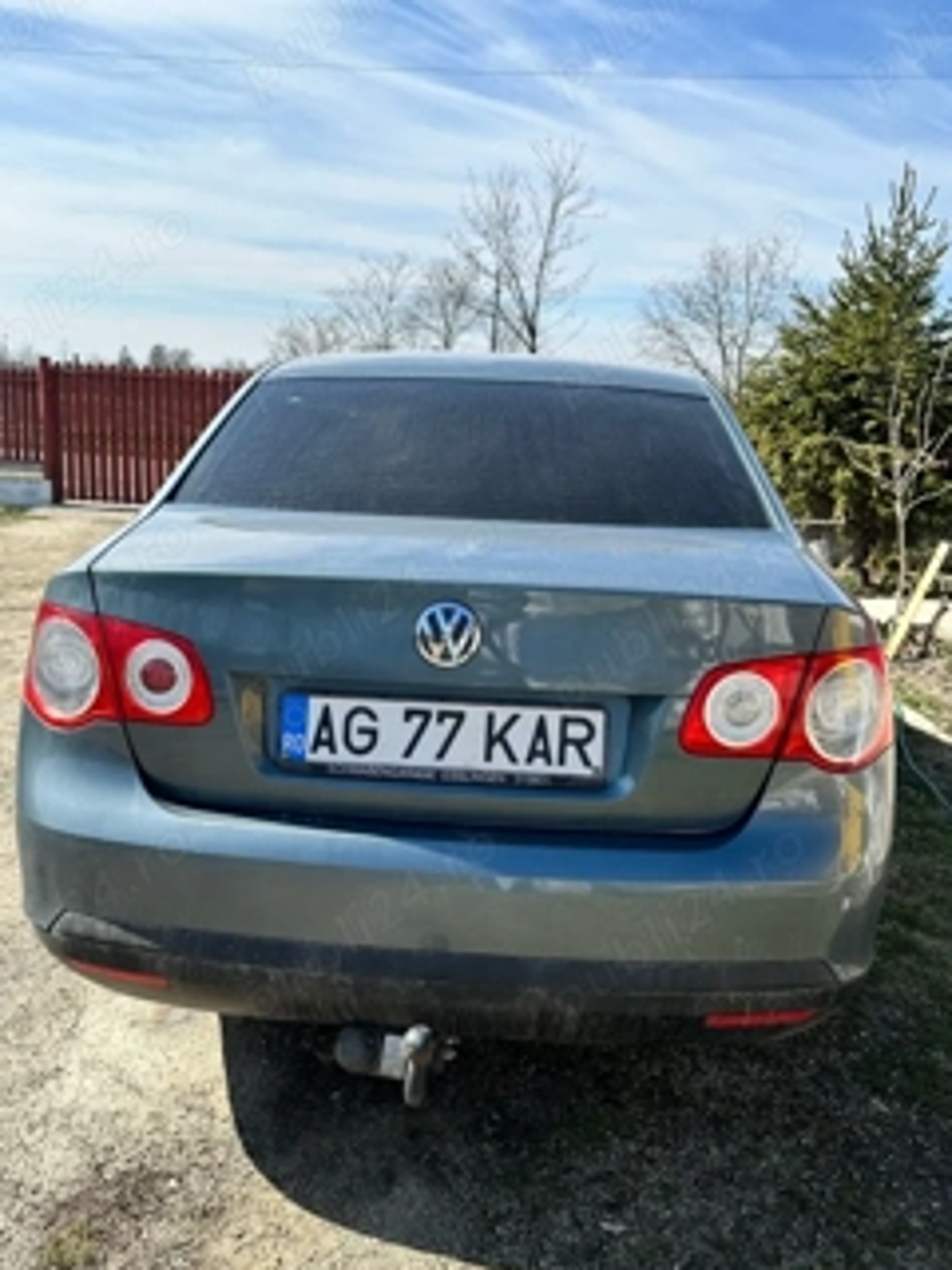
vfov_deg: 59.9
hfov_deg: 46.8
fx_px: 1100
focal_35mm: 30
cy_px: 663
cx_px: 448
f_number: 1.78
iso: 80
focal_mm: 6.86
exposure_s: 1/4184
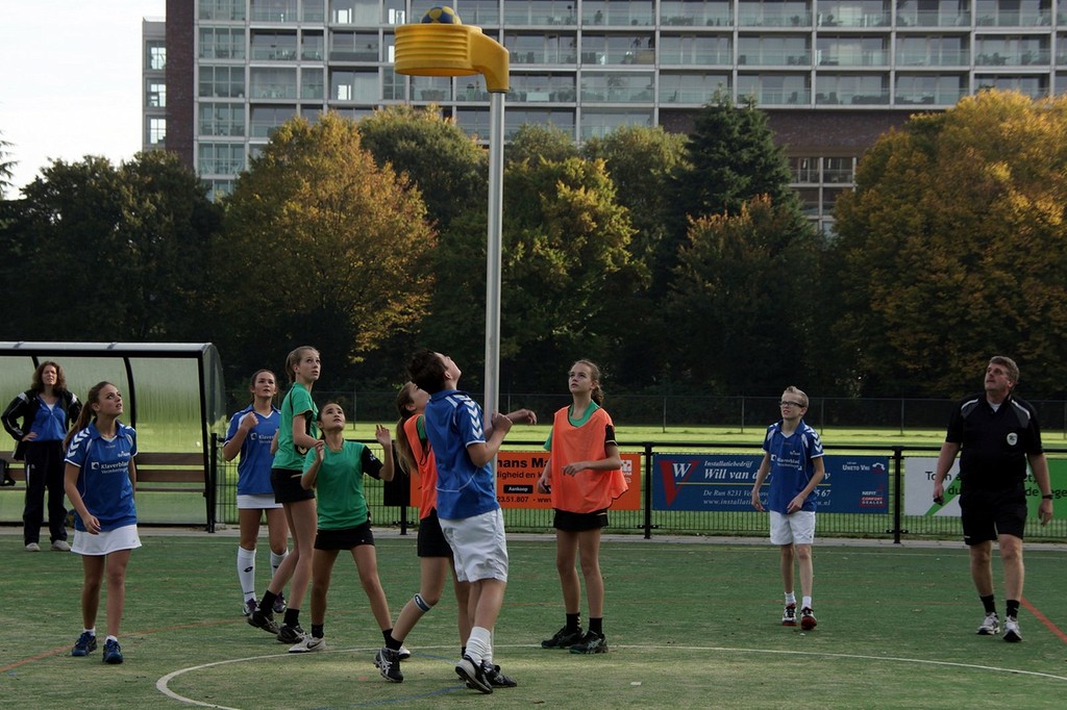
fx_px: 2444
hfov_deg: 24.6
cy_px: 355
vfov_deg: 16.5
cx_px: 534
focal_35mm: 82
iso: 100
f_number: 6.3
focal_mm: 55
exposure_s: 1/200
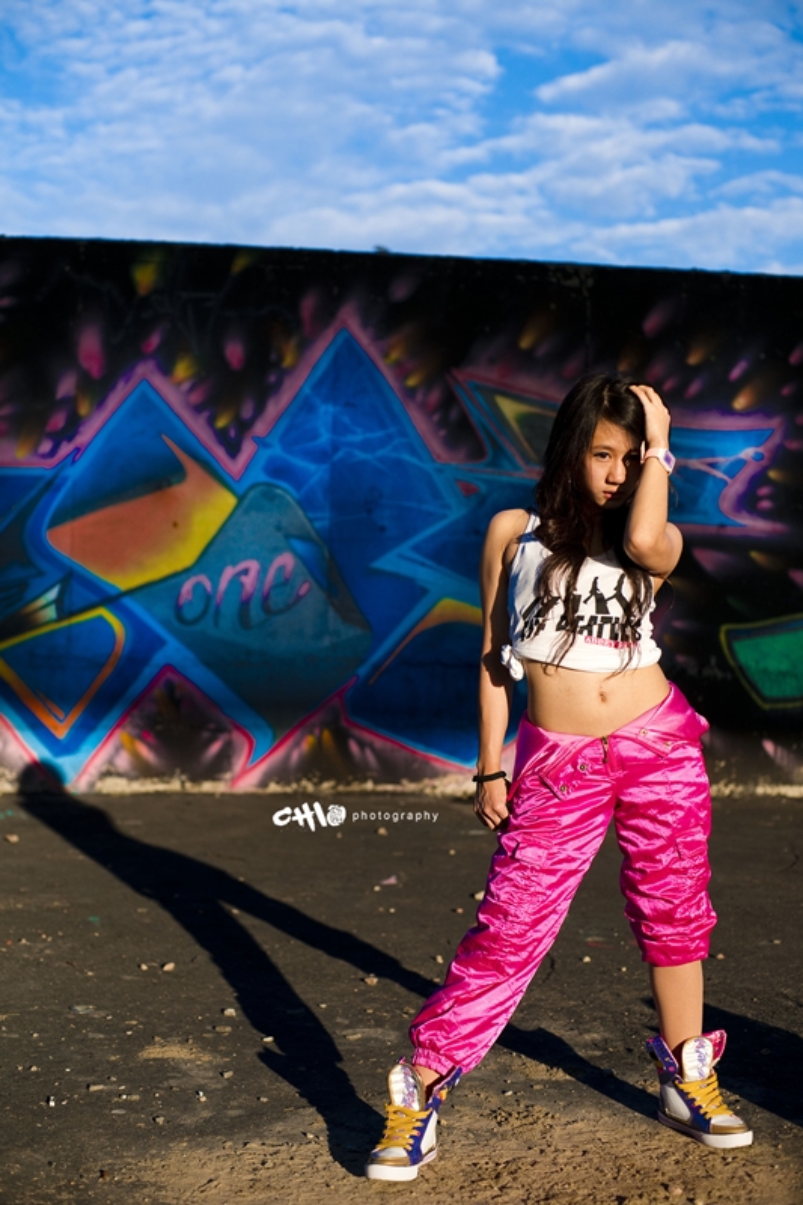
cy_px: 602
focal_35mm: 50
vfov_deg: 39.6
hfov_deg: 27.0
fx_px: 1674
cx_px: 402
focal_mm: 50
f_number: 2.8
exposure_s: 1/1500
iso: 100
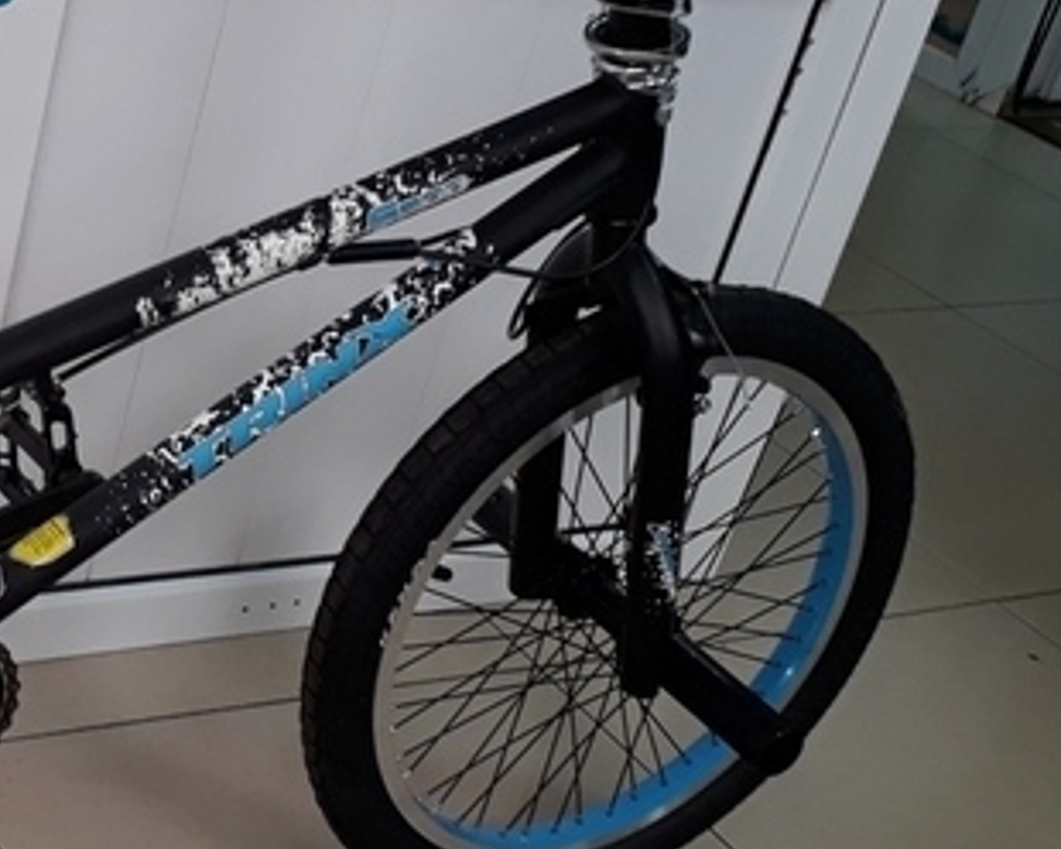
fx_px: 2135
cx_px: 10
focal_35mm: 68
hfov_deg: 26.5
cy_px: 370
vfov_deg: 22.5
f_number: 1.9
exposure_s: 1/33
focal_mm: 3.6
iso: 100
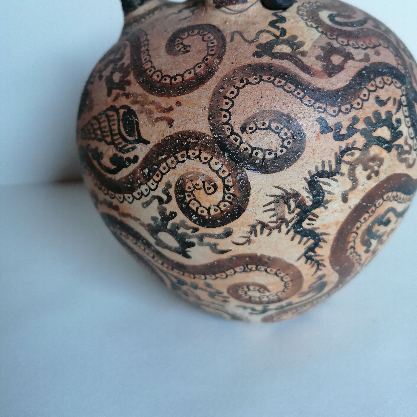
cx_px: 208
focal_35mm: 32
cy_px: 139
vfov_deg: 50.2
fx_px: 436
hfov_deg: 51.1
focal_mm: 4.75
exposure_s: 1/33.3
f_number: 1.8
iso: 200
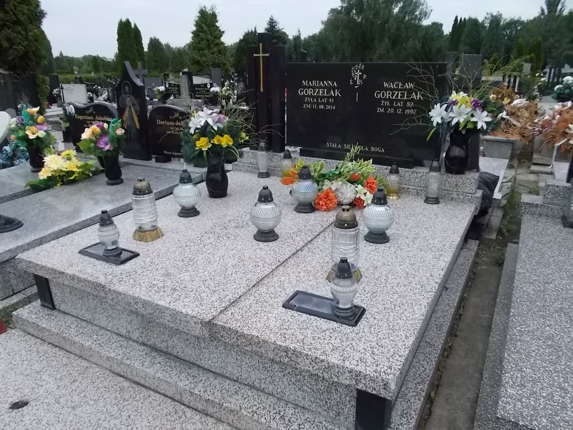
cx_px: 286
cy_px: 215
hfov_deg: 67.3
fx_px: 430
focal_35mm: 26
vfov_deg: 53.1
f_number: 8
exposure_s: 1/640
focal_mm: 4.6
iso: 400
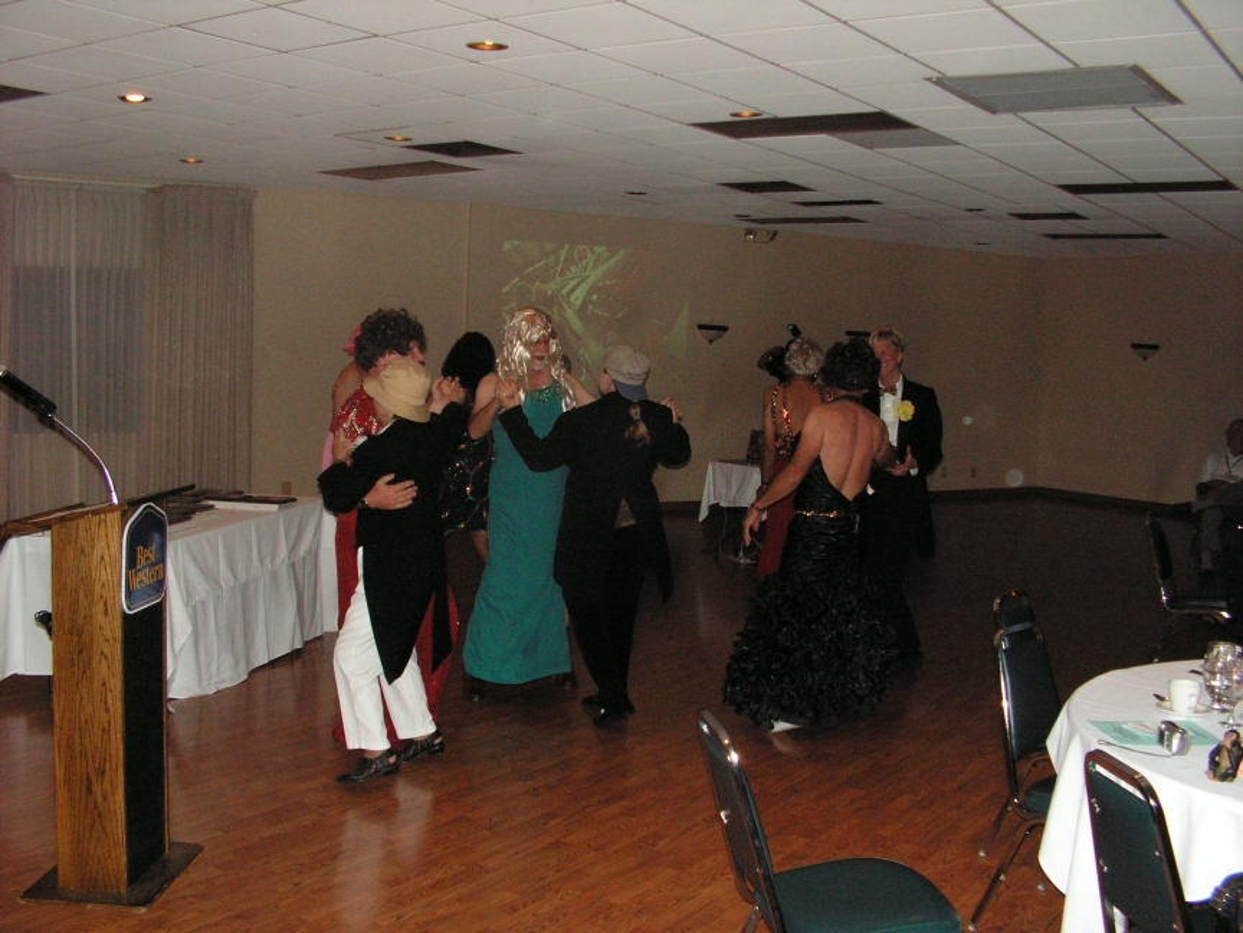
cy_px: 466
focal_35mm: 36
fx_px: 1293
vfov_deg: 39.7
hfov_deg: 51.4
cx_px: 622
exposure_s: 1/40
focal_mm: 6
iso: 160
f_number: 3.2
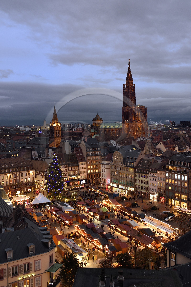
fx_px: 319
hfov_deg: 33.4
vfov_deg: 48.5
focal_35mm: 40
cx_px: 96
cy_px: 144
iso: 800
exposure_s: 1/8
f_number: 7.1
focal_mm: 40
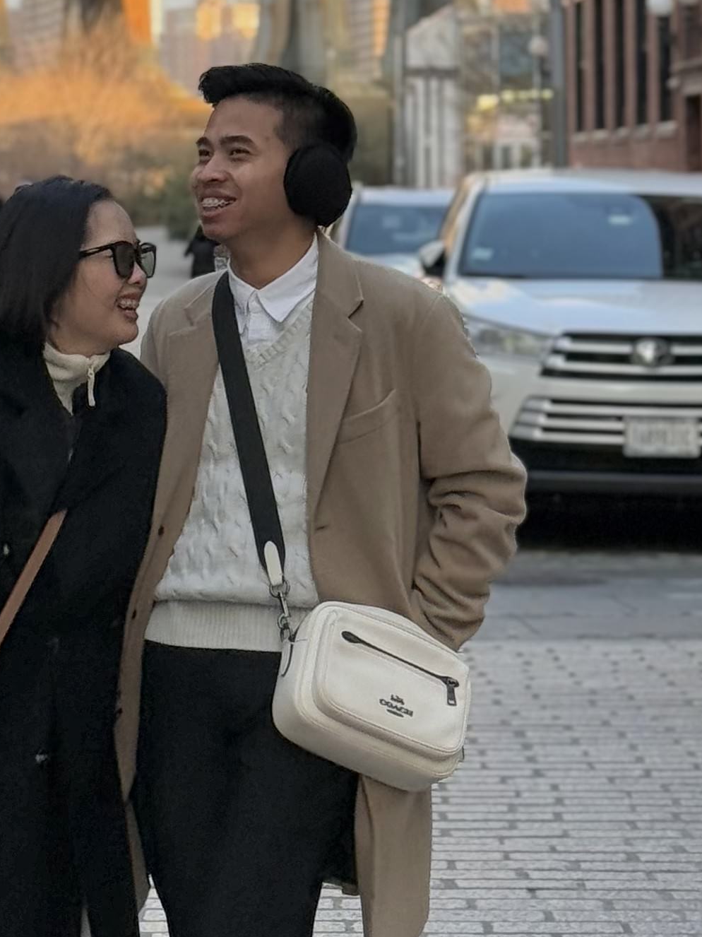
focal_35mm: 146
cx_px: 153
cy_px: 60
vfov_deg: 13.4
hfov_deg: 10.1
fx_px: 3949
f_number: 1.78
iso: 100
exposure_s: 1/384
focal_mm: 6.76
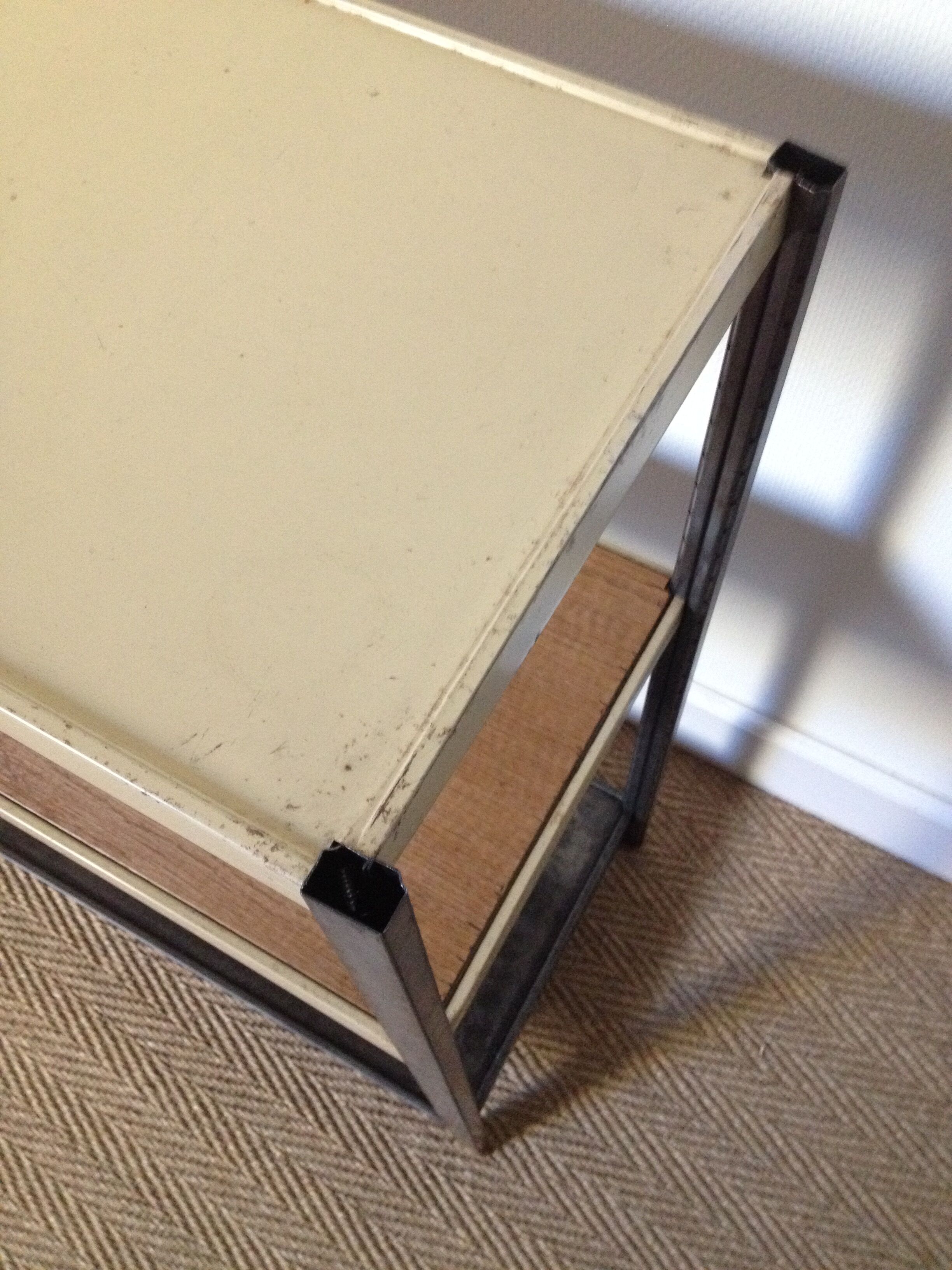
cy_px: 635
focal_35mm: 35
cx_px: 476
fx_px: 1283
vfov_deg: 52.6
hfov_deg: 40.7
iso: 400
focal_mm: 4.28
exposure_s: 1/15
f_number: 2.4
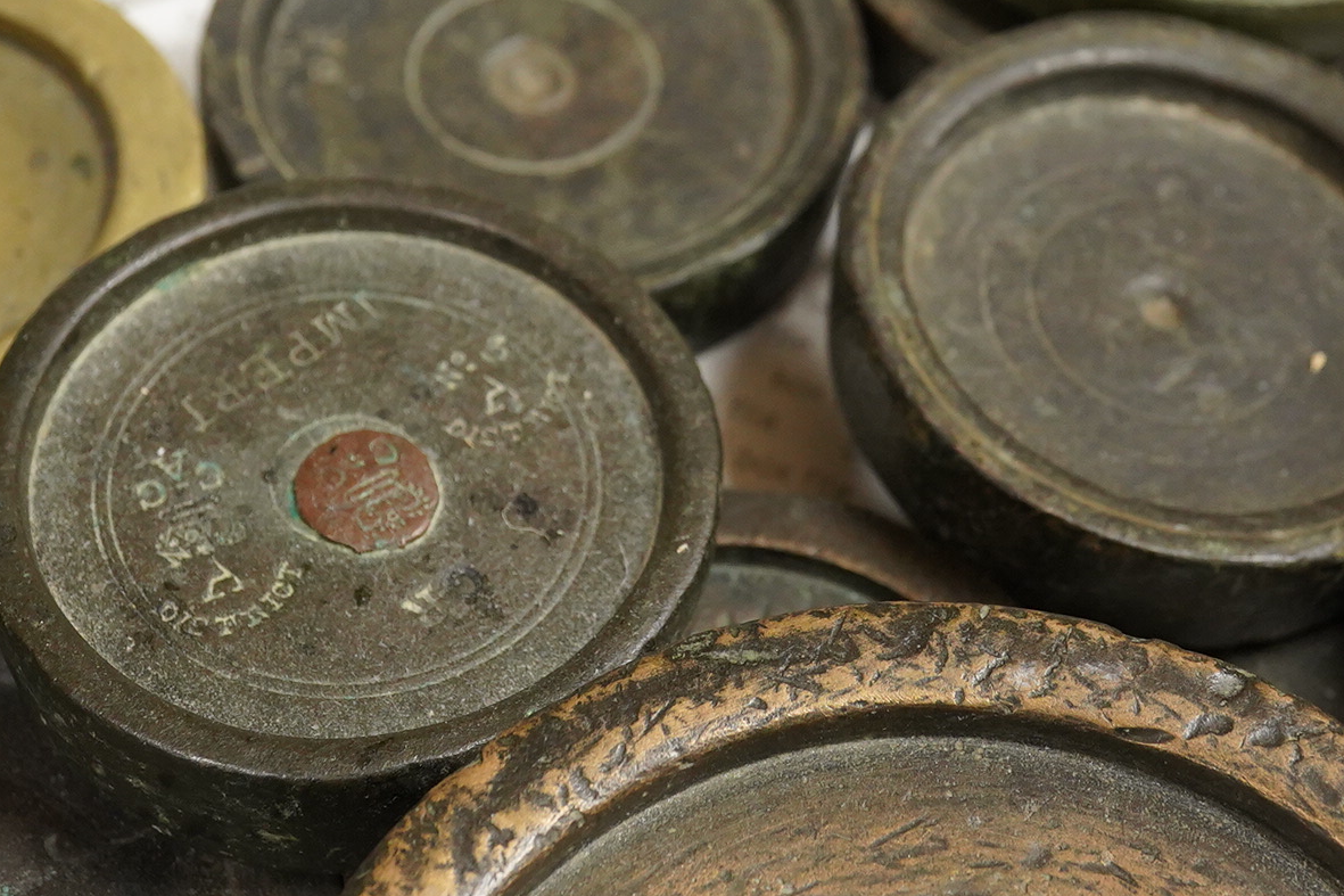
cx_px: 782
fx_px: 2799
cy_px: 178
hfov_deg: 27.0
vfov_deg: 18.0
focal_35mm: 75
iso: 2500
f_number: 8
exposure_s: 1/125
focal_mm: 30
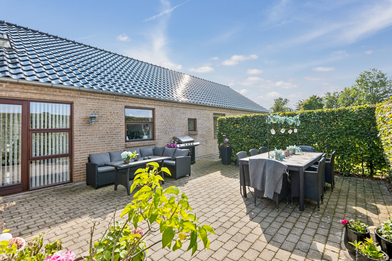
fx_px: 185
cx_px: 196
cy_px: 130
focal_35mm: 17
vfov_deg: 70.4
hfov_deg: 93.3
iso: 800
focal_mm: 17
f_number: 11
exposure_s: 1/400
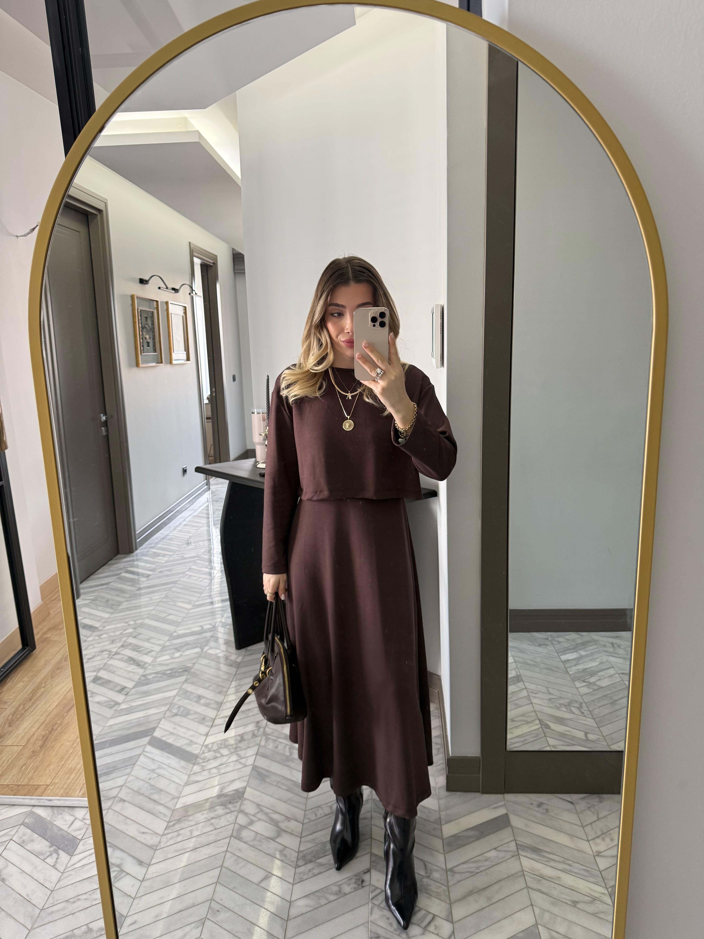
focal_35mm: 24
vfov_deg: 71.6
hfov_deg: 56.8
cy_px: 470
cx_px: 352
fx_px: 651
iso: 200
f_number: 1.78
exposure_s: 1/75
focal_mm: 6.76
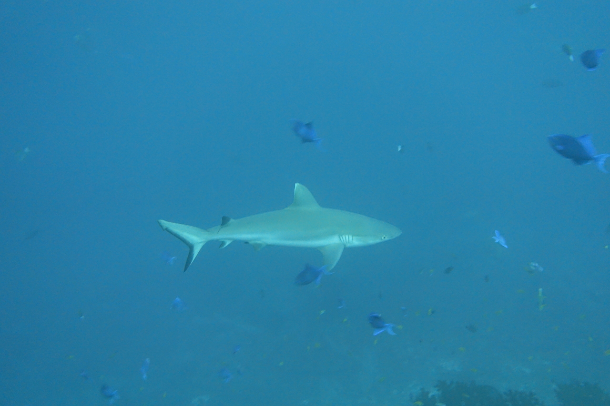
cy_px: 203
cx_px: 305
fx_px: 796
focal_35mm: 47
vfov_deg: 28.6
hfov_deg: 41.9
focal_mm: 17.27
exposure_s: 1/50
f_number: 2.8
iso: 800
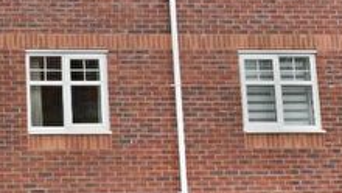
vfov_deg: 23.9
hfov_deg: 32.4
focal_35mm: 50
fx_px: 454
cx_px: -90
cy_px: 71
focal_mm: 10
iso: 800
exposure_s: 1/400
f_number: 10
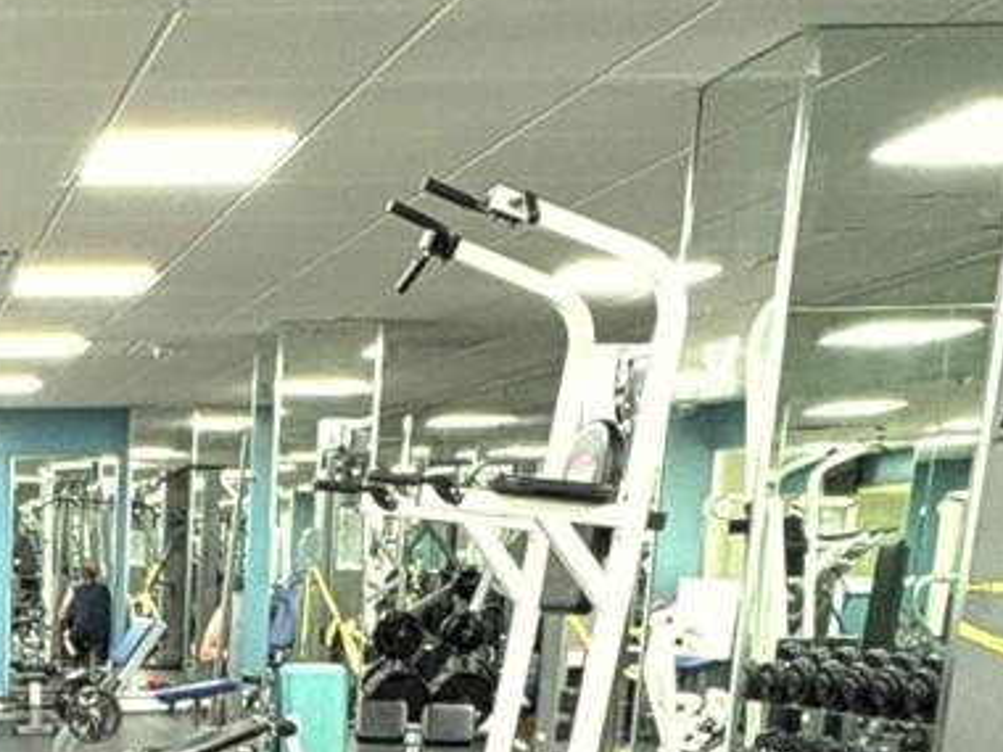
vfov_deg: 22.5
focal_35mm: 59
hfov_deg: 28.8
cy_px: 950
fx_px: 1710
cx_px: -169
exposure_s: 1/60
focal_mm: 2.22
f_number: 2.2
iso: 250
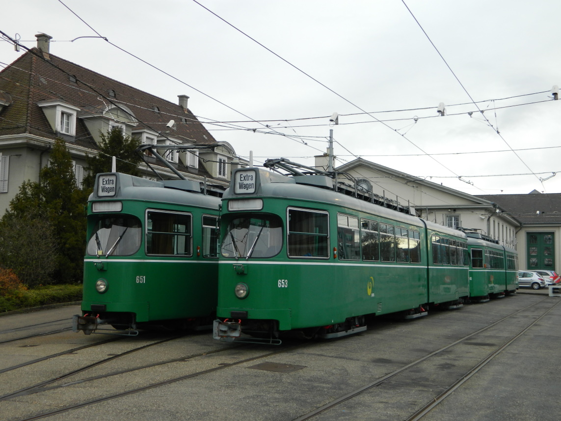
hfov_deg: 45.8
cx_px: 280
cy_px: 210
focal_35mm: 41
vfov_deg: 35.1
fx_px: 664
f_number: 3.5
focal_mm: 7.3
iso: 80
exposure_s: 1/250
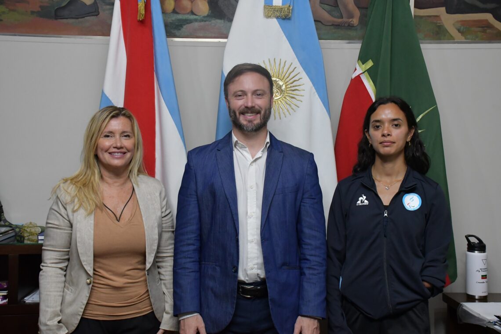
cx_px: 250
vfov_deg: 29.9
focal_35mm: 45
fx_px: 626
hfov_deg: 43.6
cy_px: 167
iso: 4000
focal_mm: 30
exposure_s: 1/100
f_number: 6.3
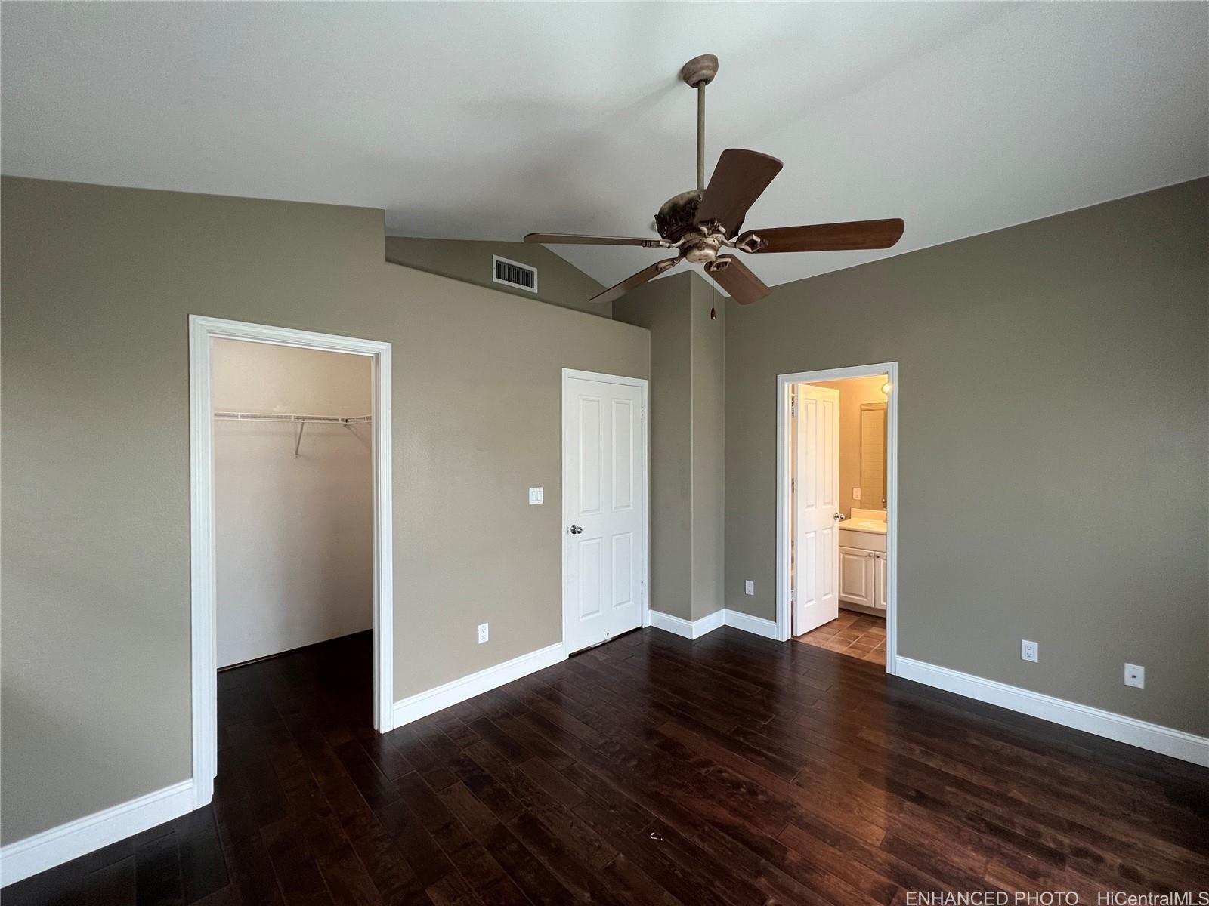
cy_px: 453
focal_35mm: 13
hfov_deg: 106.2
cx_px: 604
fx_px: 454
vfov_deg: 89.9
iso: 200
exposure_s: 1/120
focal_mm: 1.57
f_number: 1.8
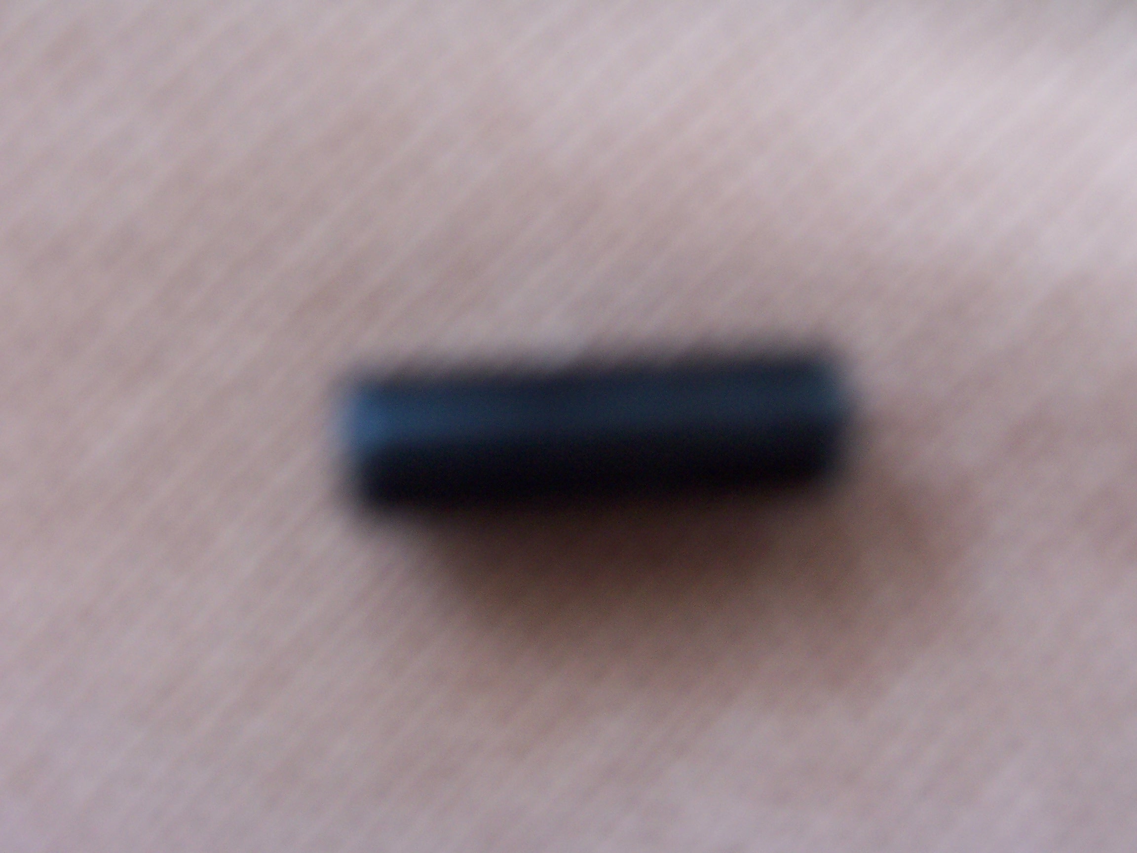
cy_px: 426
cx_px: 568
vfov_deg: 29.1
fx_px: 1642
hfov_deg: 38.2
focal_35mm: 50
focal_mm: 8.6
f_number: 3.4
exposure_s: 1/20
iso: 140
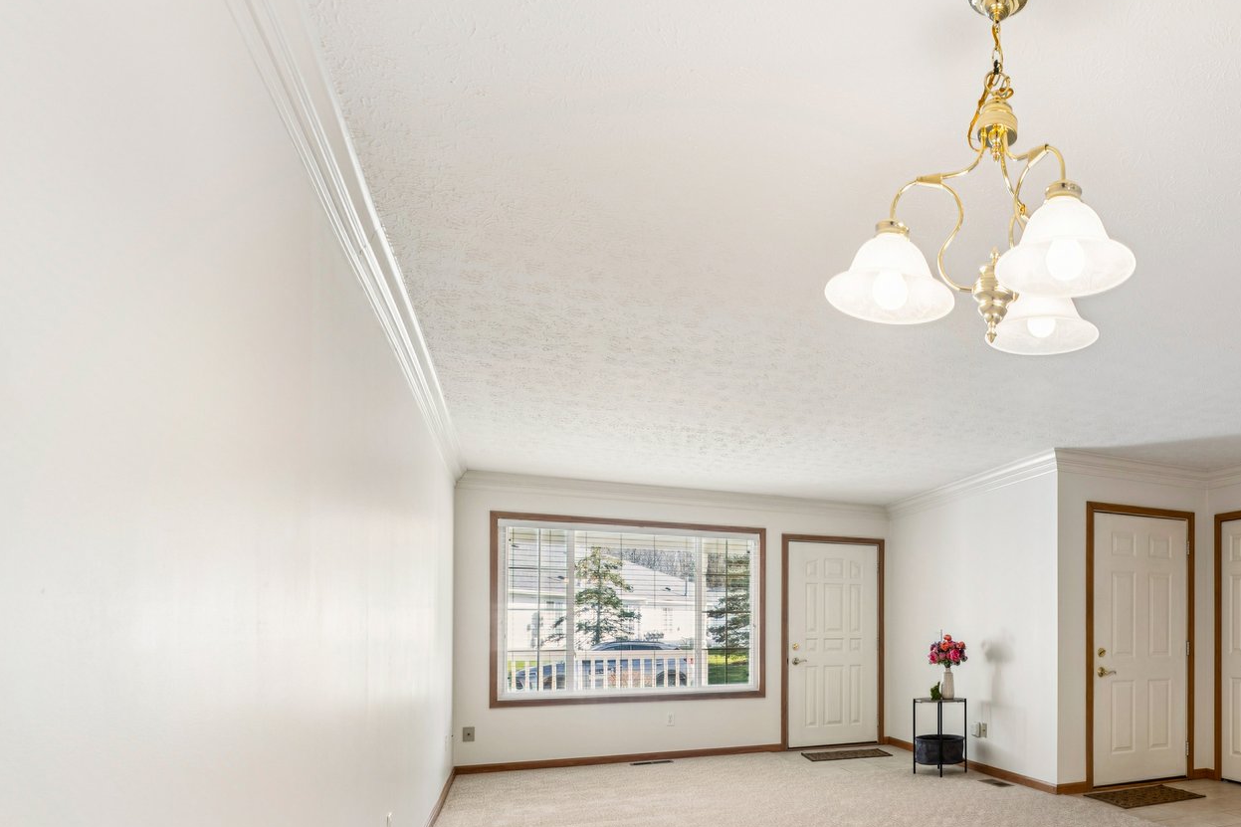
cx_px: 1017
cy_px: 619
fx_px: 793
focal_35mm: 23
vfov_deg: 52.7
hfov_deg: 67.8
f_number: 5.6
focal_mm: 14
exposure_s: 1/25
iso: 200
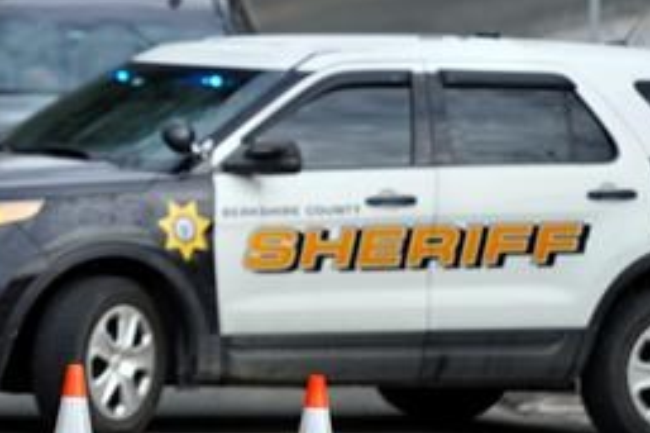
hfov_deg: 4.1
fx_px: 9112
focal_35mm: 505
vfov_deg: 2.7
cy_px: 92
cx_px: 30
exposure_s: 1/1000
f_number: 2.8
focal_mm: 200
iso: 100
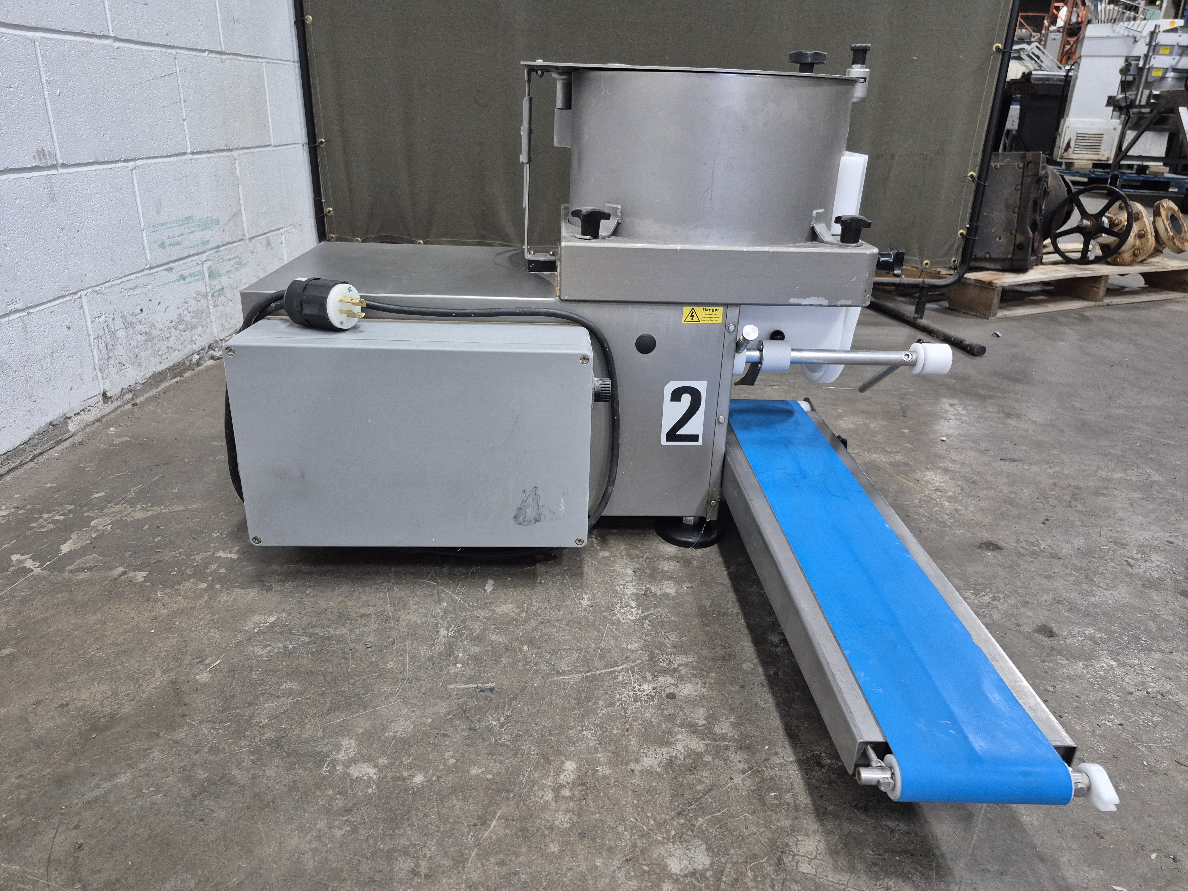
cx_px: 594
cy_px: 446
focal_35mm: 23
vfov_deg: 58.9
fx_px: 789
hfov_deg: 73.9
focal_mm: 5.4
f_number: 1.8
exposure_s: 1/120
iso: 640
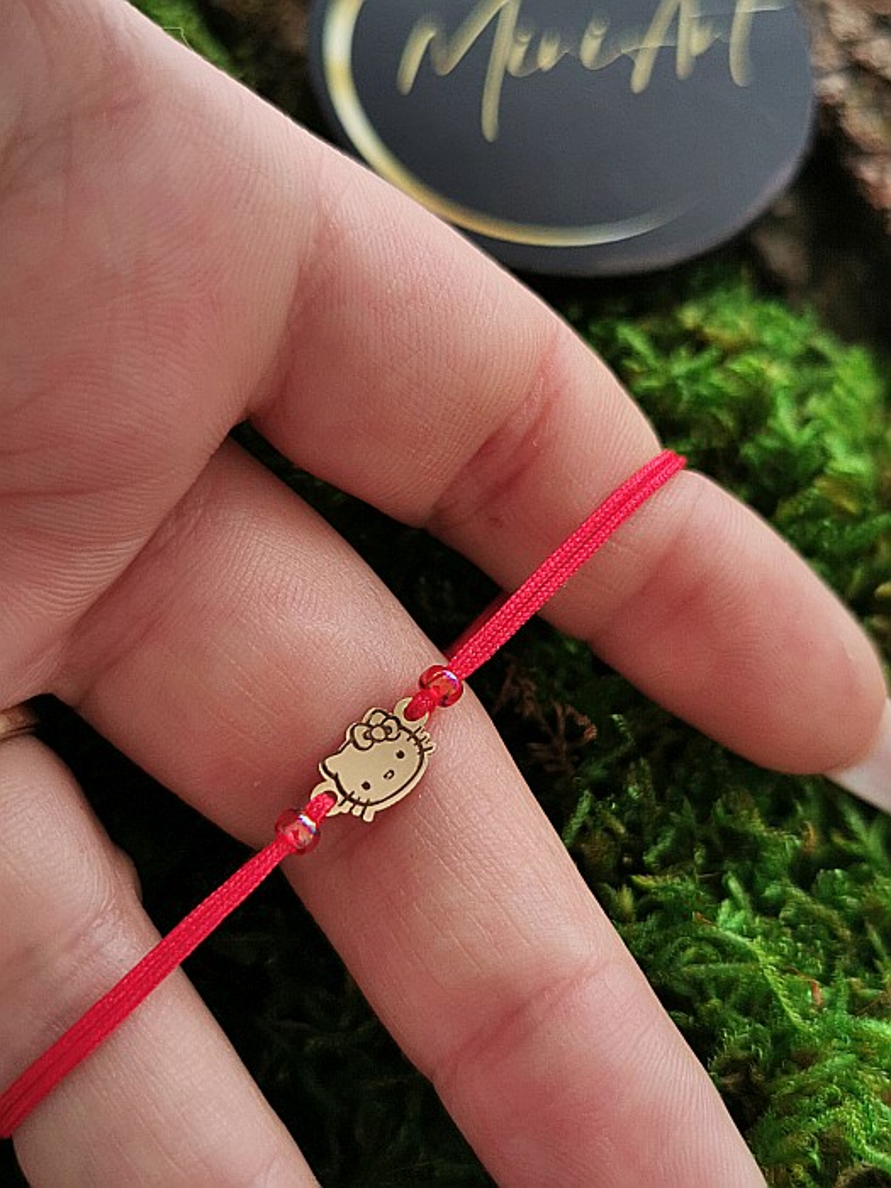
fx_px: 1510
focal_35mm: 44
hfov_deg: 32.9
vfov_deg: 42.9
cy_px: 594
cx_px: 446
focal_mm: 5.56
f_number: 1.6
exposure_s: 1/100
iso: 64
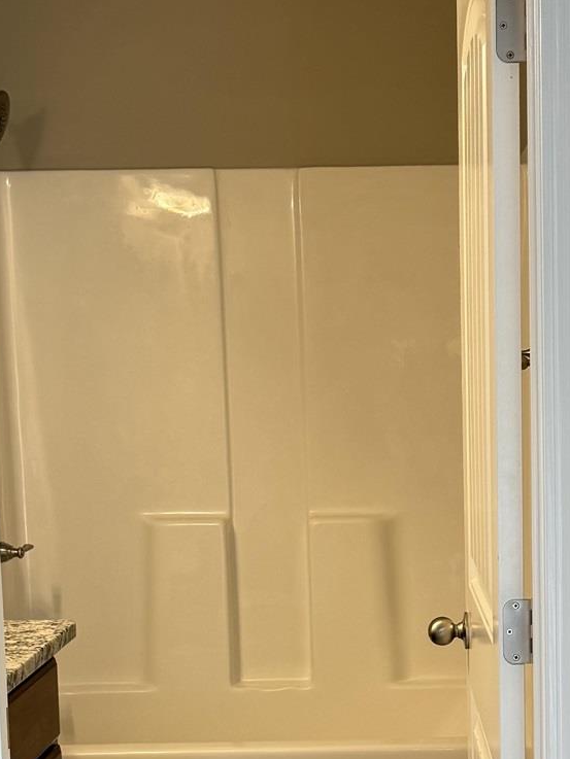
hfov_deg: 19.5
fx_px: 1646
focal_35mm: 75
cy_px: 543
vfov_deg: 25.8
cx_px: 448
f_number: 1.78
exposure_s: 1/120
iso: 125
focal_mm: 6.76
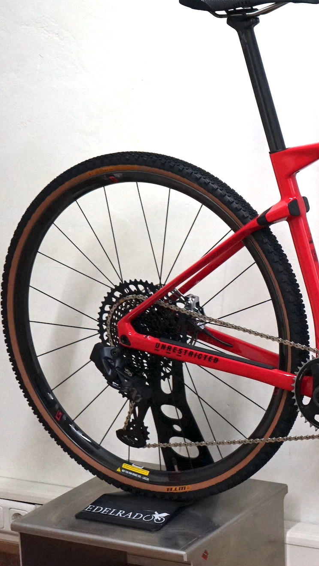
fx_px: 1504
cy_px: 278
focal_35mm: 100
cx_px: 451
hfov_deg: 11.7
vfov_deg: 21.4
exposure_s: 1/160
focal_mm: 60
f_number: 5
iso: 2500
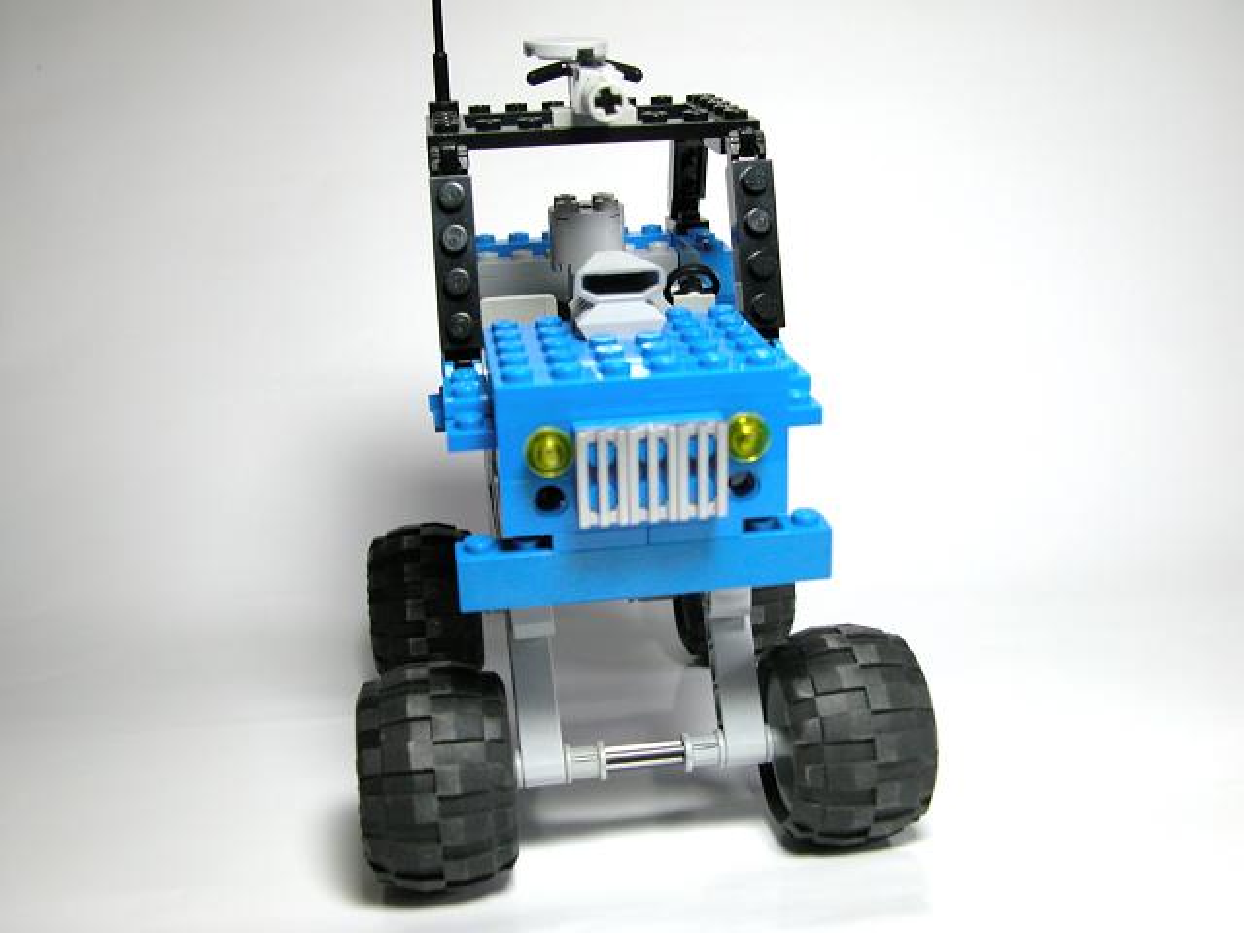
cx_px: 622
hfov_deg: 47.9
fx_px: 1402
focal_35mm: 39
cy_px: 466
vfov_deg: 36.8
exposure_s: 1/96.2
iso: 100
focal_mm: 10
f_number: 2.9
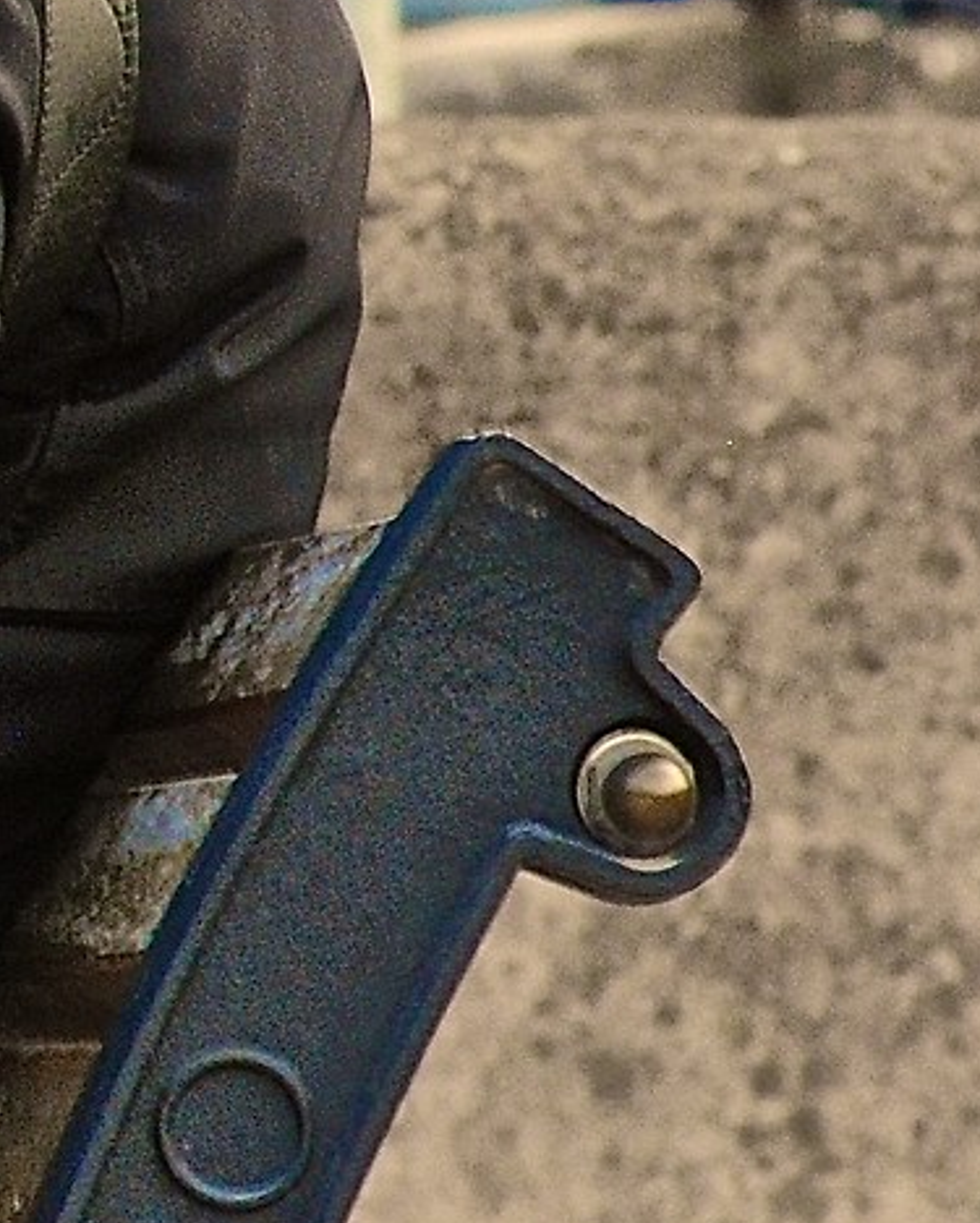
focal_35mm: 881
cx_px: -2096
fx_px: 31910
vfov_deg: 2.2
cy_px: -324
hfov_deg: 1.7
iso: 400
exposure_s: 1/30
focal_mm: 122
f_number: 10
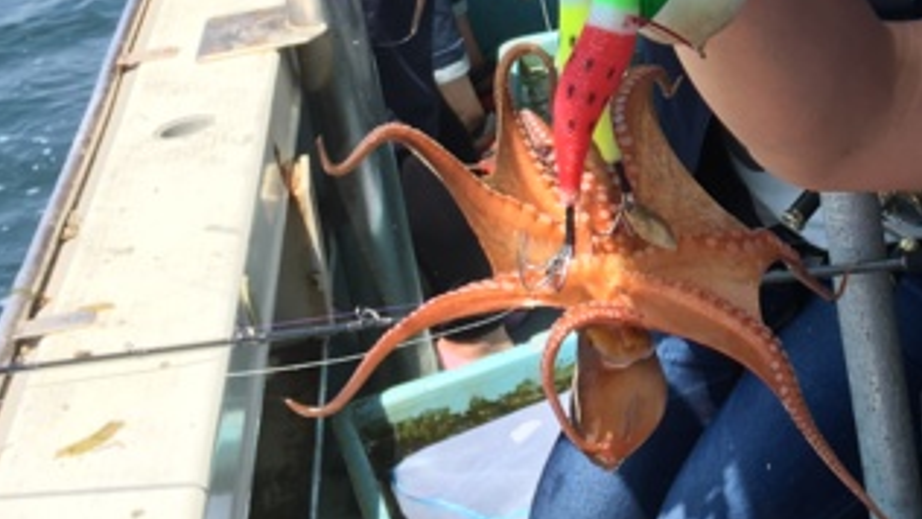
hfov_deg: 25.3
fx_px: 1956
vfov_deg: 14.6
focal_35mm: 80
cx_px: 910
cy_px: -114
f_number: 2.2
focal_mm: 4.15
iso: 25
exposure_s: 1/693
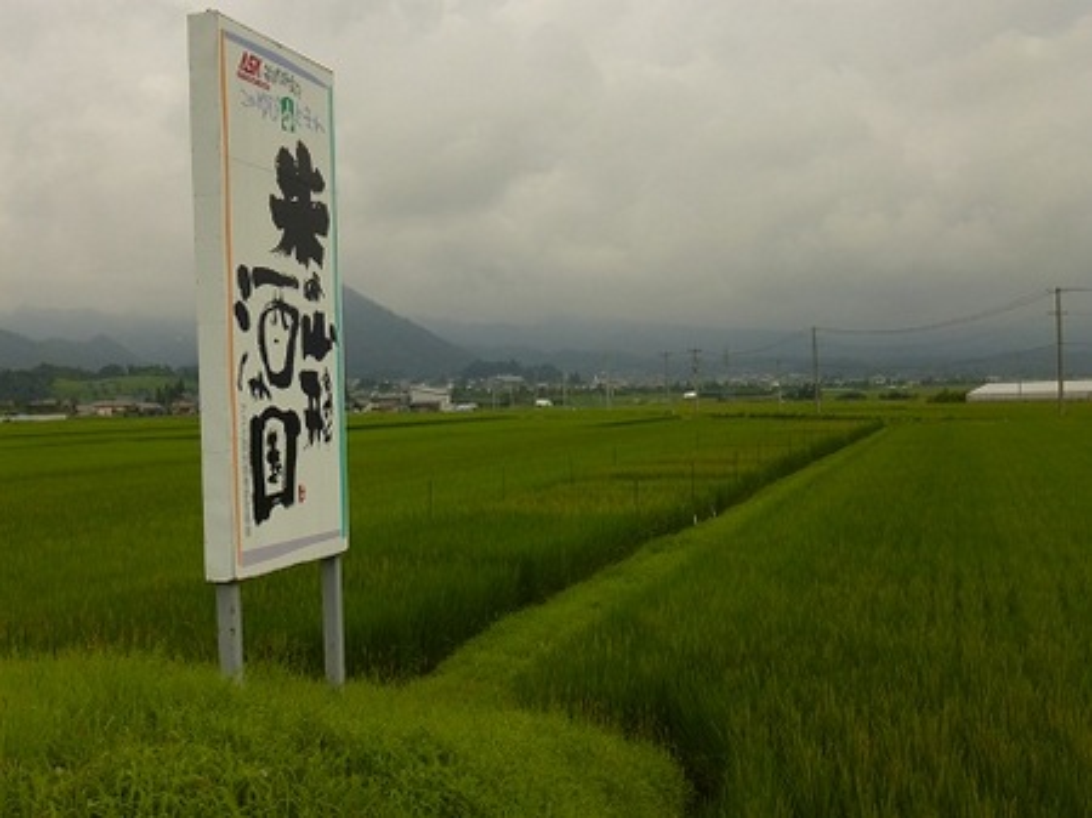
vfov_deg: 32.2
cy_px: 409
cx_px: 546
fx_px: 1419
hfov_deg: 42.1
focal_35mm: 45
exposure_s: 1/200
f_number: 11
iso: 100
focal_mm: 8
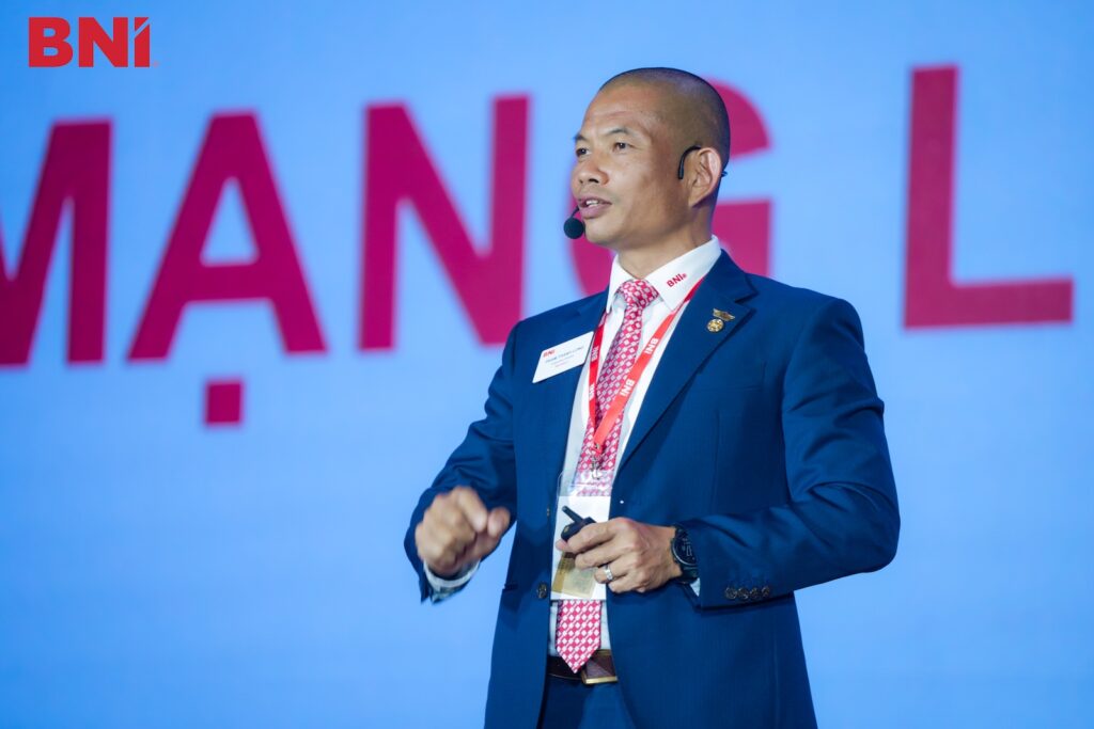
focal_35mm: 197
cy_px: 364
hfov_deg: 10.4
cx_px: 547
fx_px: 5987
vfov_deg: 7.0
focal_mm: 197
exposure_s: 1/200
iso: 160
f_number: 2.8
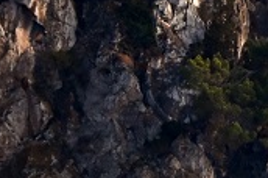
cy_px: 30
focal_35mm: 2273
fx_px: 16890
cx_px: 589
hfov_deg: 0.9
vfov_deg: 0.6
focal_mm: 300
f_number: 5.6
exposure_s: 1/1000
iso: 360
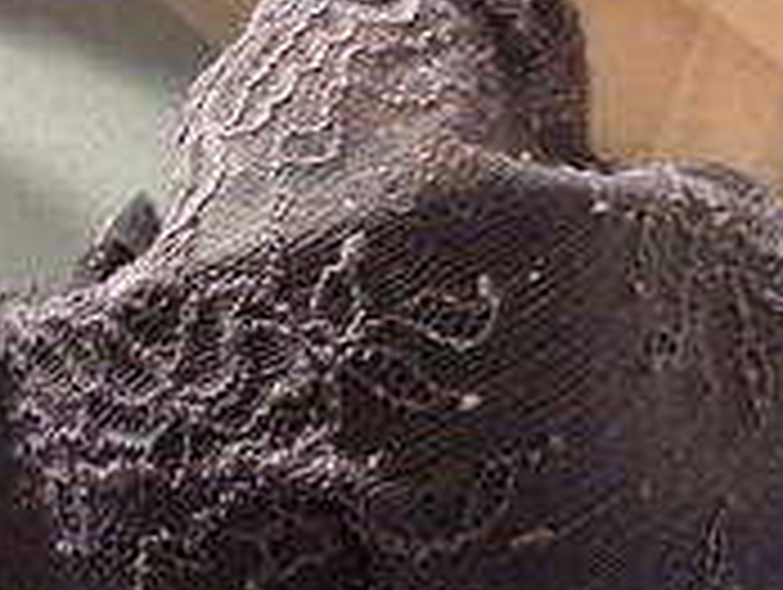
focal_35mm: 80
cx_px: 50
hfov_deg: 23.6
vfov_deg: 18.5
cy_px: 239
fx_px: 1812
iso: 400
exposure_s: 1/6
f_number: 2.8
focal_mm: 5.1
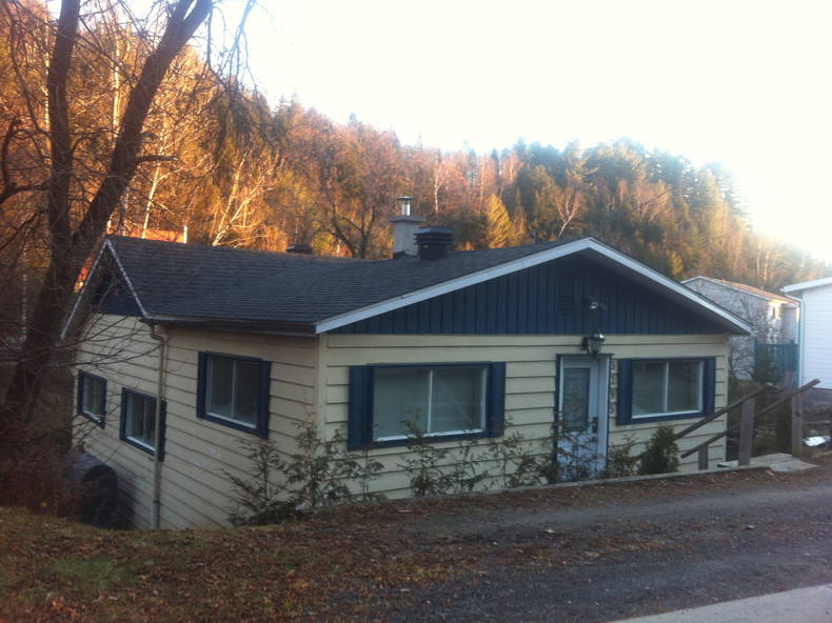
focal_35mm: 35
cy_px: 312
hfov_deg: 52.6
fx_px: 841
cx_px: 416
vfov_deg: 40.7
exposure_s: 1/40
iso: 80
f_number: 2.8
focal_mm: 3.85
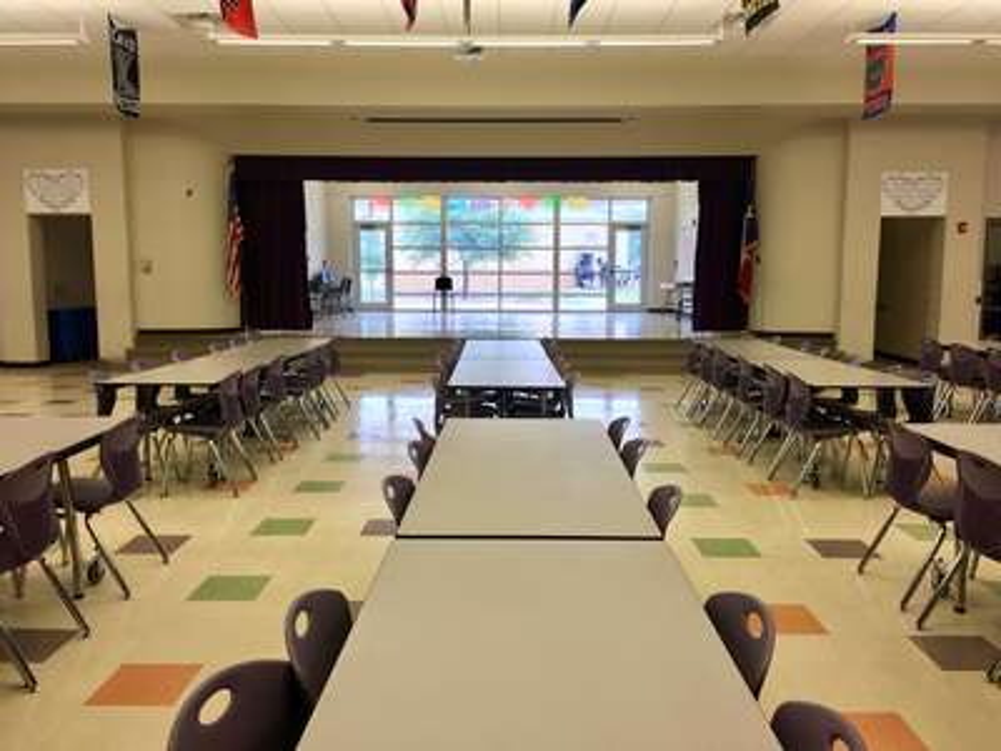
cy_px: 376
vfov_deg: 48.2
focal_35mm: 29
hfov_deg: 61.7
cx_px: 500
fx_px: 839
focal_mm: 4.15
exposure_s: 1/30
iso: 32
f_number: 2.2
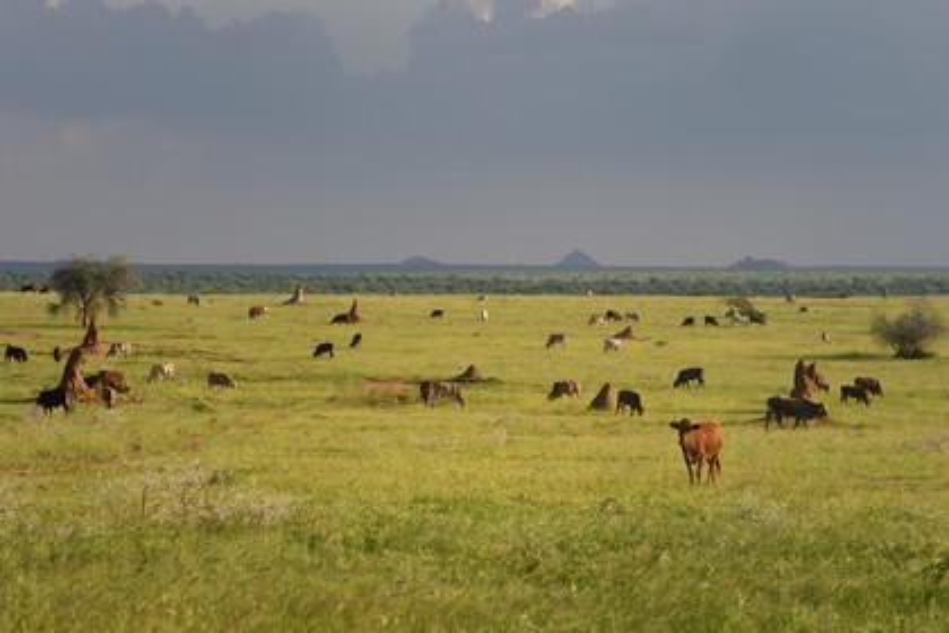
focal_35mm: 175
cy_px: 316
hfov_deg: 11.7
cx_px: 474
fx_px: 4613
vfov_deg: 7.8
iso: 200
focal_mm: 175
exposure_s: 1/320
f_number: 10
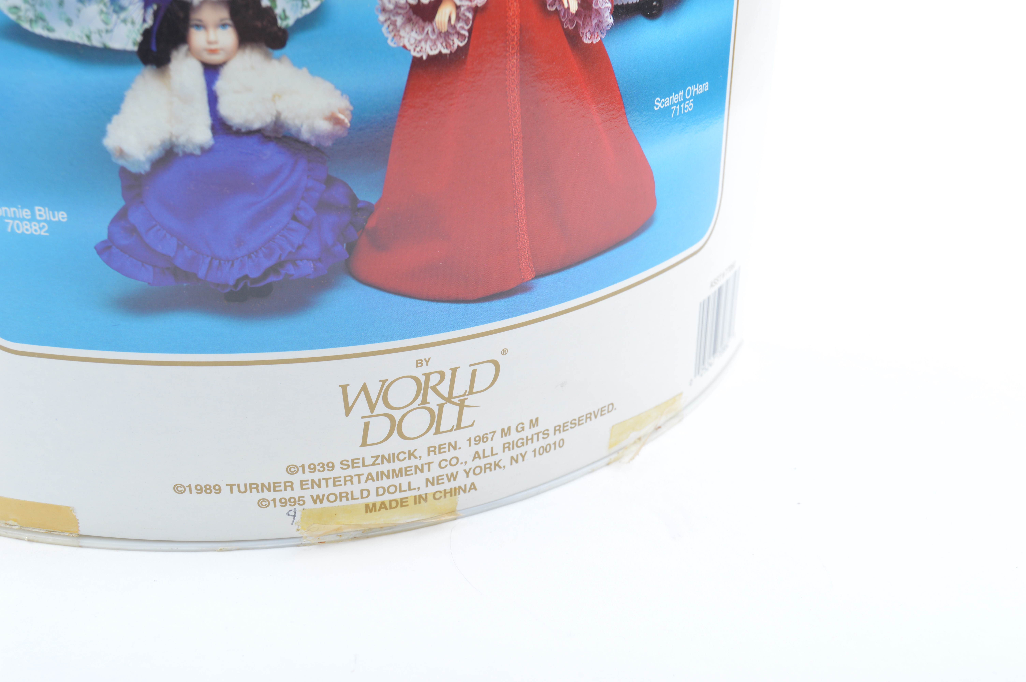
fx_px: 1281
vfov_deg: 29.8
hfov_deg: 43.6
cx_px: 513
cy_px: 341
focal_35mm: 45
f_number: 7.1
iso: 100
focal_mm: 30
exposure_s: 1/30
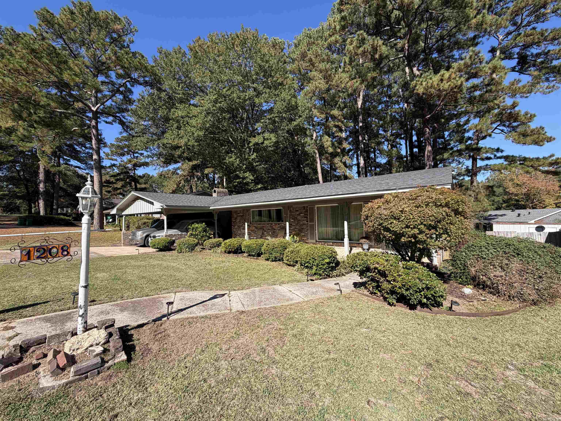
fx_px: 227
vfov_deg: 85.7
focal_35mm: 14
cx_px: 280
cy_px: 210
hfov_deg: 102.1
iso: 40
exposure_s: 1/770
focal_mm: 2.22
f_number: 2.2
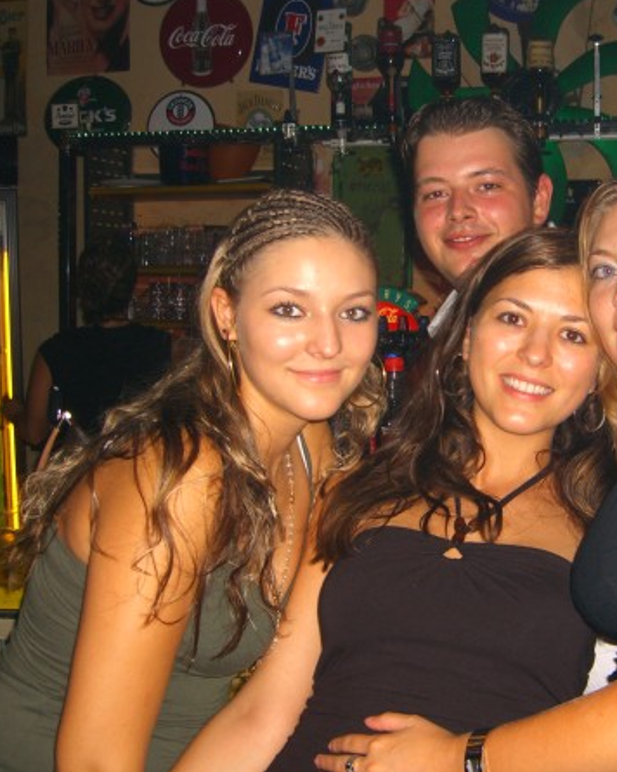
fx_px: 1141
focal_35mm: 50
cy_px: 383
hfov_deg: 29.8
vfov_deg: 37.3
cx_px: 456
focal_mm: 7.9
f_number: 2.8
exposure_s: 1/60
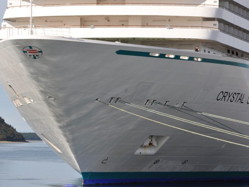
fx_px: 1417
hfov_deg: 10.0
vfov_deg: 7.5
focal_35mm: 197
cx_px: 114
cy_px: 93
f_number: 10
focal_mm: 120
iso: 200
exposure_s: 1/400
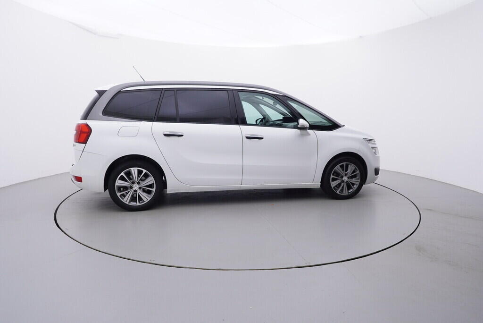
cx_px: 242
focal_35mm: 22
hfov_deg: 77.3
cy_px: 162
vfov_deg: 56.2
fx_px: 302
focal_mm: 15
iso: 200
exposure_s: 1/80
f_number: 5
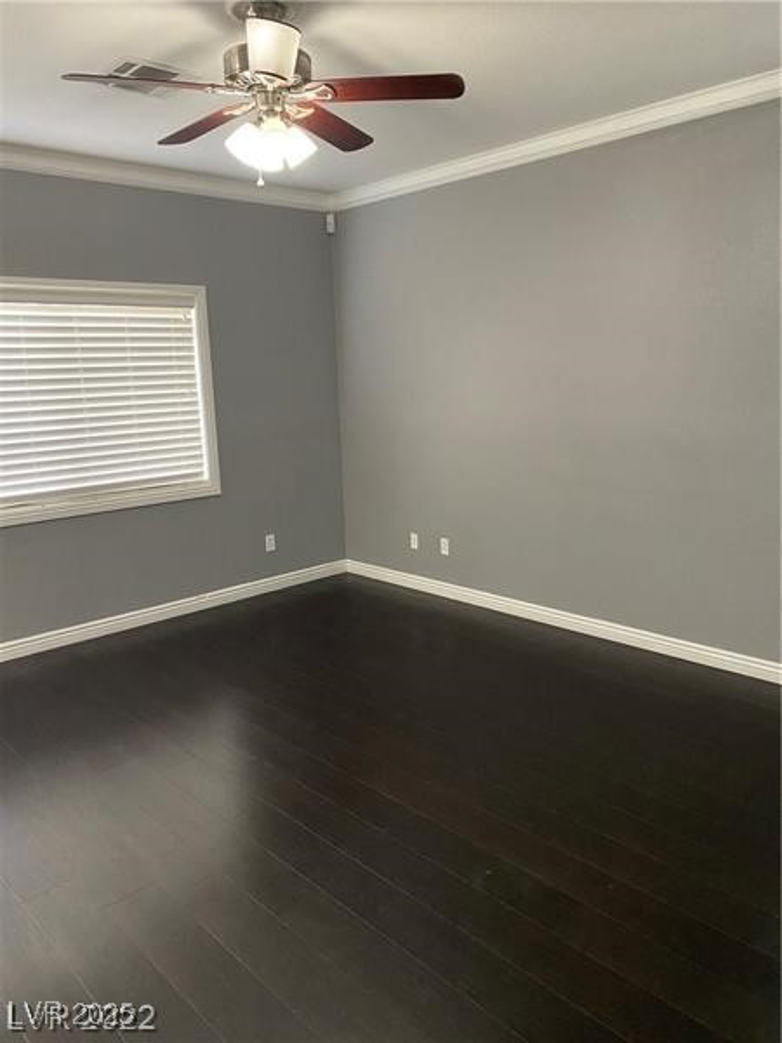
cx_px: 391
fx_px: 783
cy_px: 522
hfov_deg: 53.1
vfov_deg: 67.3
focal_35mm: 26
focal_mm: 4.25
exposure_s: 1/60
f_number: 1.8
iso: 500
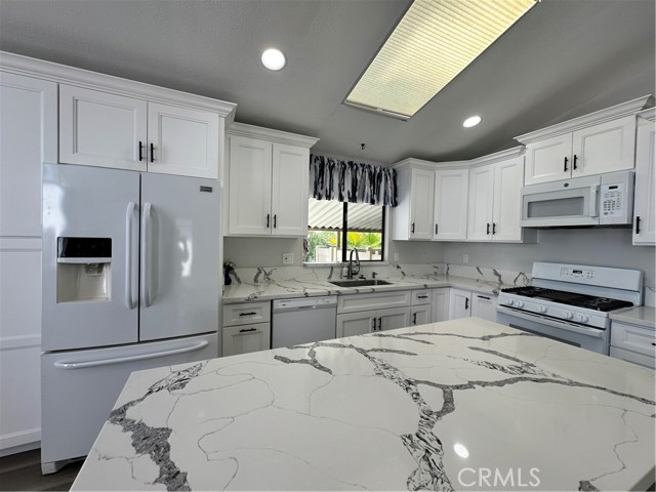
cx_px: 328
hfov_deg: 102.1
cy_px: 246
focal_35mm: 14
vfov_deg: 85.7
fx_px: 265
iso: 50
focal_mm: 2.22
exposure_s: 1/120
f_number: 2.2
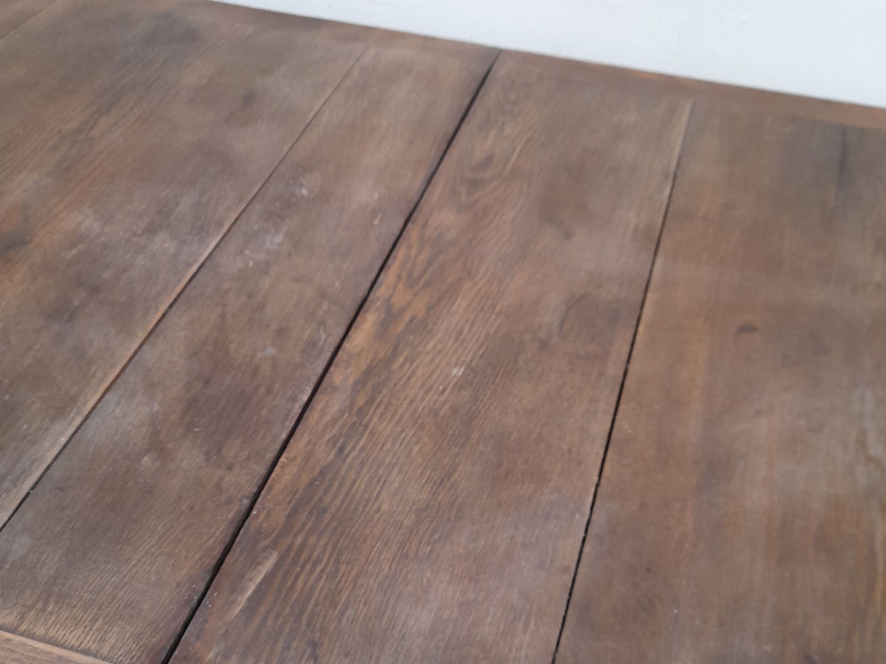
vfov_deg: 41.6
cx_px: 451
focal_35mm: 34
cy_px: 400
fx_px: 870
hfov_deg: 54.0
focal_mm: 4.6
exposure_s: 1/60
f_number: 2
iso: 200
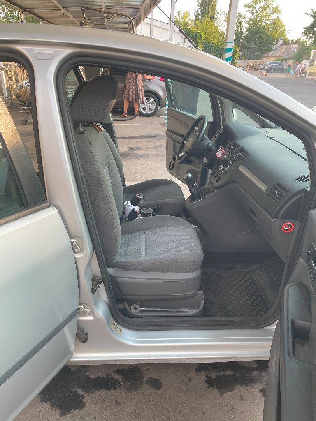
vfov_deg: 67.3
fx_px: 316
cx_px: 158
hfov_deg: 53.1
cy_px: 210
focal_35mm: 26
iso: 32
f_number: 1.6
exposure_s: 1/122
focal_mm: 4.2
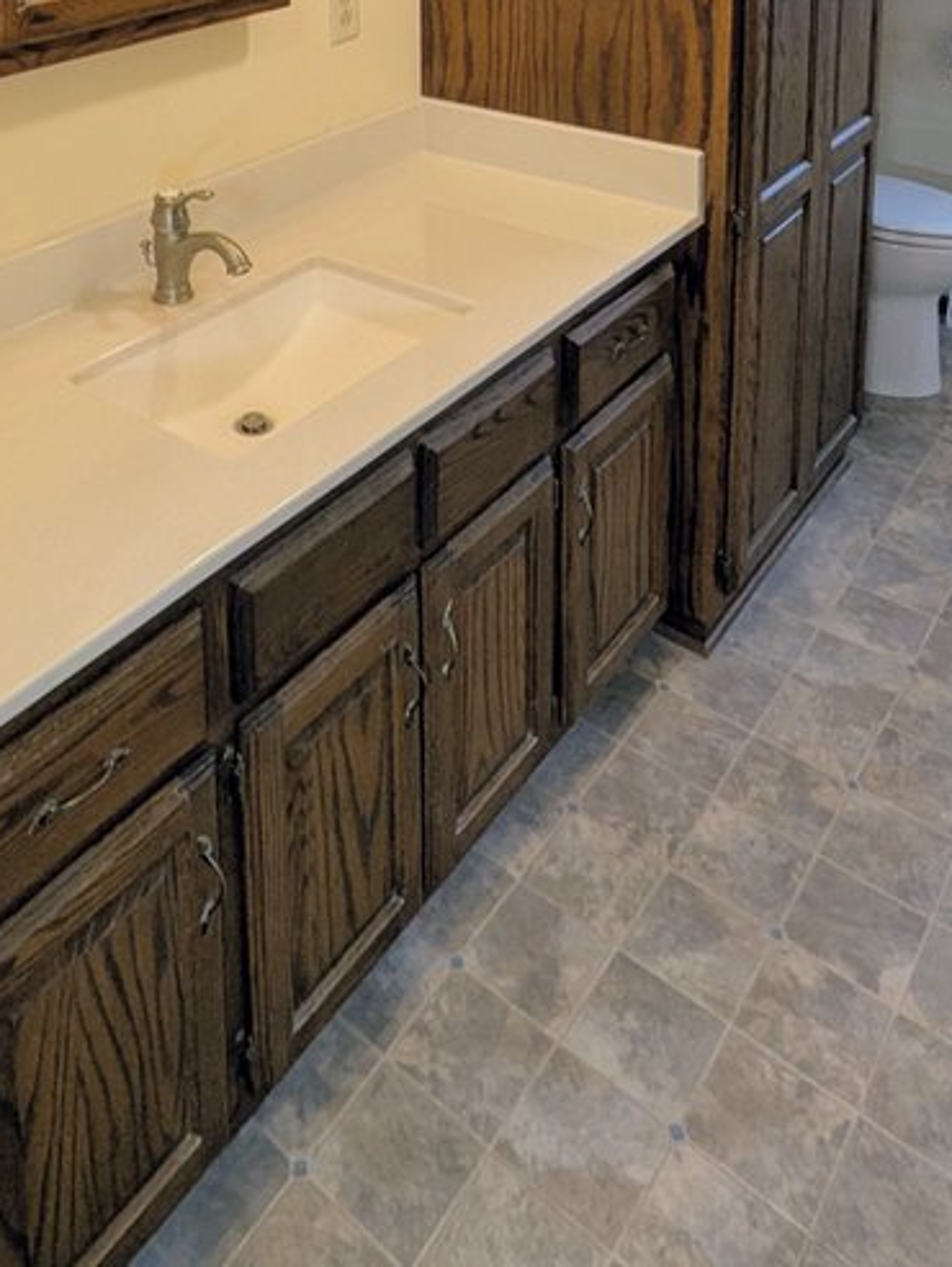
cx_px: 331
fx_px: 1098
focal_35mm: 30
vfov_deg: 46.8
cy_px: -73
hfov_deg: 46.3
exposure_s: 1/120
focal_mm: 1.95
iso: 64
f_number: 2.2
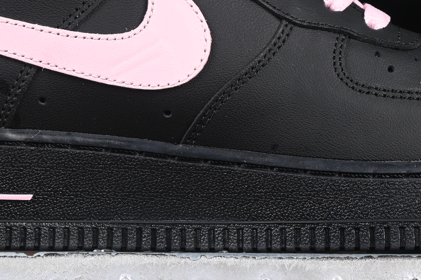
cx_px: 198
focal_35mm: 227
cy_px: -10
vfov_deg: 6.0
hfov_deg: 9.1
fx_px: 2654
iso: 160
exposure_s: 1/60
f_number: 6.3
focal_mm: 50
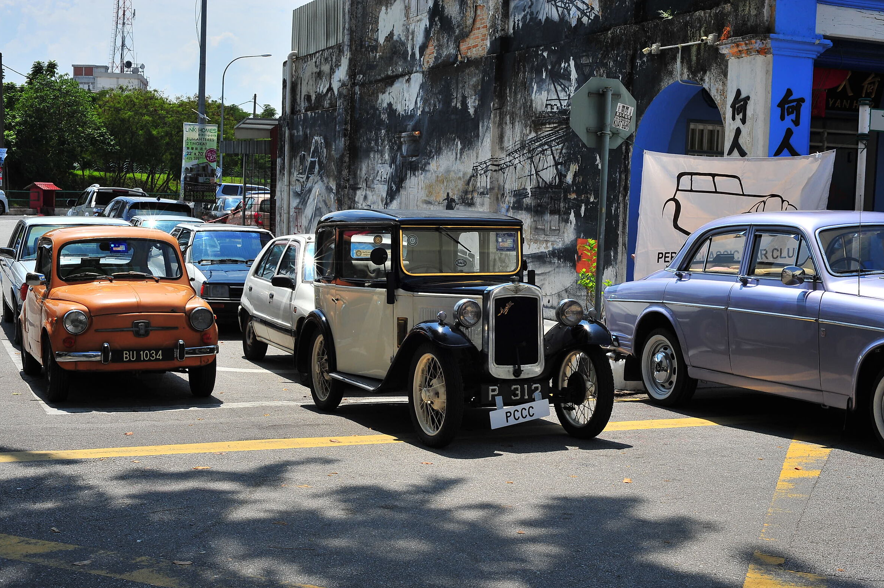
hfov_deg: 38.9
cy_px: 299
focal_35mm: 51
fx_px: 1252
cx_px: 441
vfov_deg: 26.5
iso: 400
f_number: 13
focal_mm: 50
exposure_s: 1/750
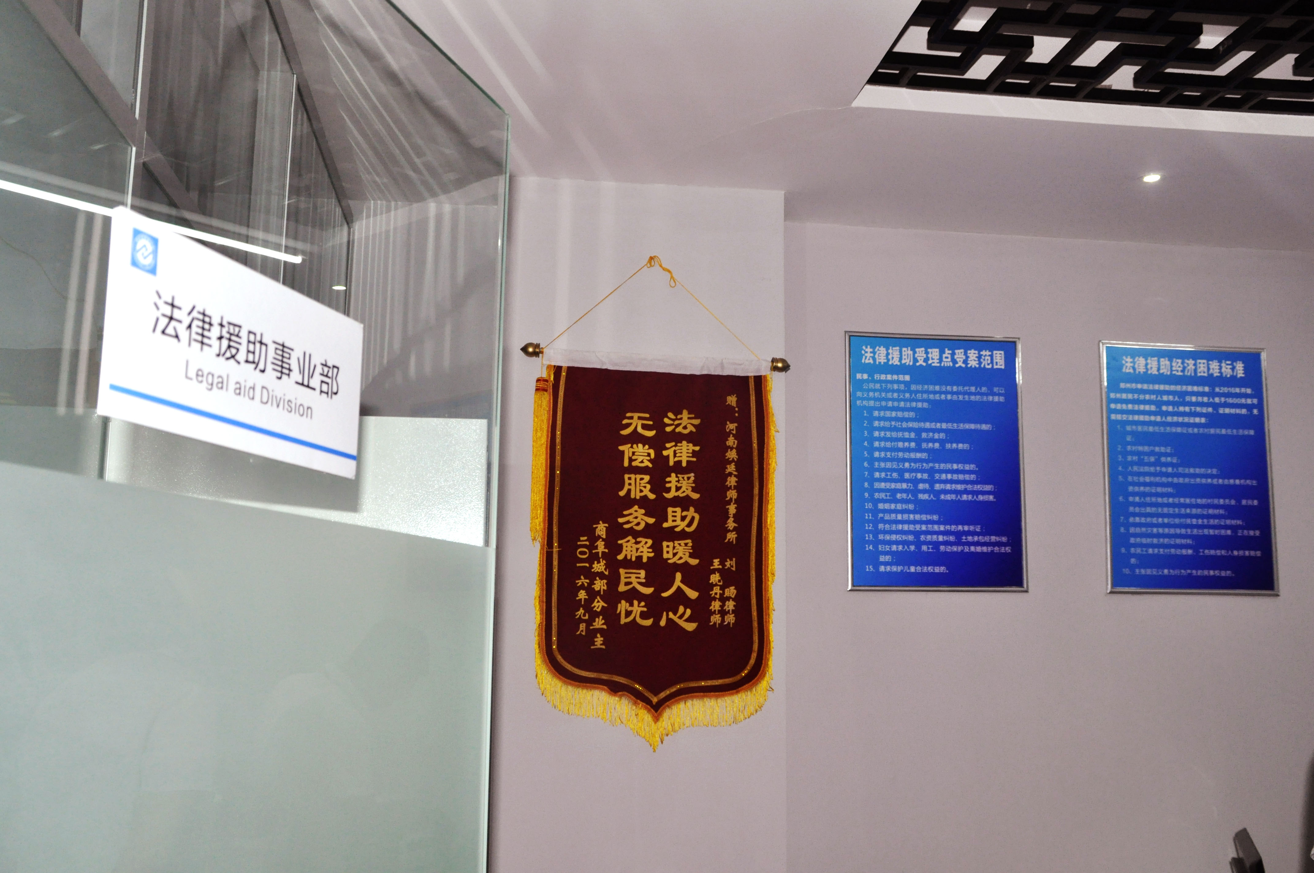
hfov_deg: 51.3
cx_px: 657
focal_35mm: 38
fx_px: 1367
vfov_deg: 35.4
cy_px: 436
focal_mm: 25
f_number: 9
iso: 1000
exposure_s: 1/125
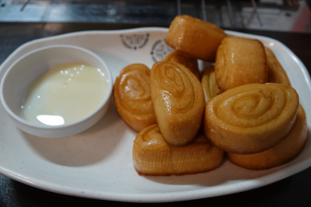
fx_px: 311
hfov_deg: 53.1
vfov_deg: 36.9
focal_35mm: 36
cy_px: 104
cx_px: 156
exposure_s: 1/40
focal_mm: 13.31
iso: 320
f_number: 3.2
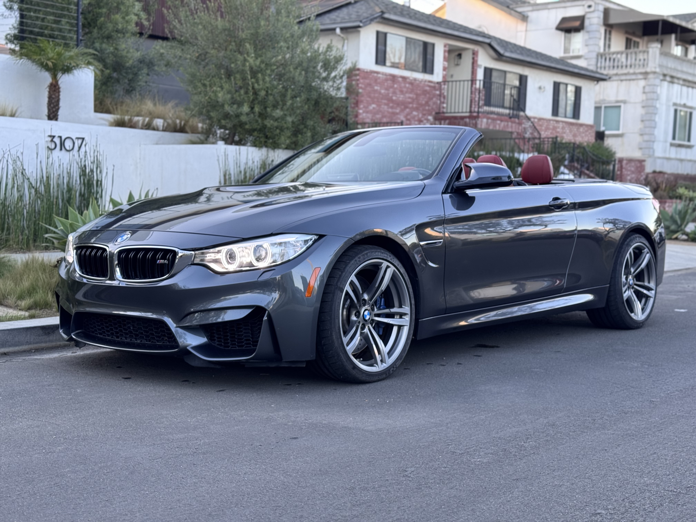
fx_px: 965
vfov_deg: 30.3
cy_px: 261
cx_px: 348
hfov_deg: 39.7
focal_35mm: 48
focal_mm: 6.76
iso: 64
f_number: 1.78
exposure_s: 1/123
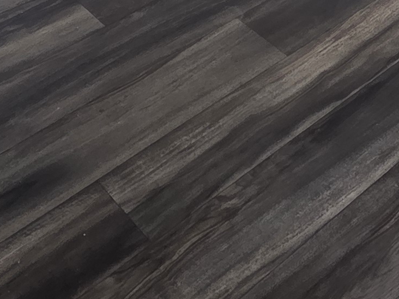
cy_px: -370
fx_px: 818
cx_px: 378
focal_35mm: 71
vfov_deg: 14.9
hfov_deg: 26.3
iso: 160
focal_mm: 2.2
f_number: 2.2
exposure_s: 1/60
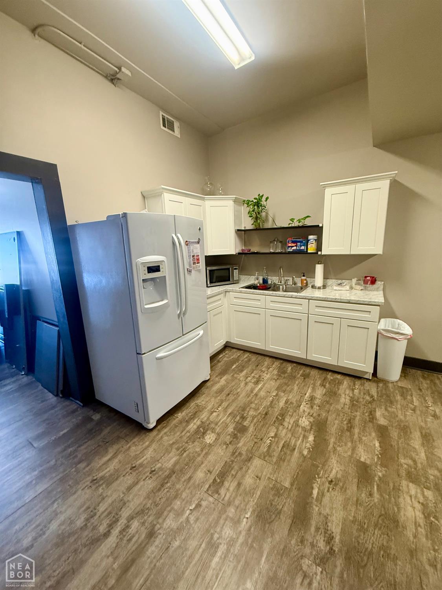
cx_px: 221
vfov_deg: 102.1
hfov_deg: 85.7
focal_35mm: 14
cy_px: 295
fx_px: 238
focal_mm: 2.22
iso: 320
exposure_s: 1/60
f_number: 2.2
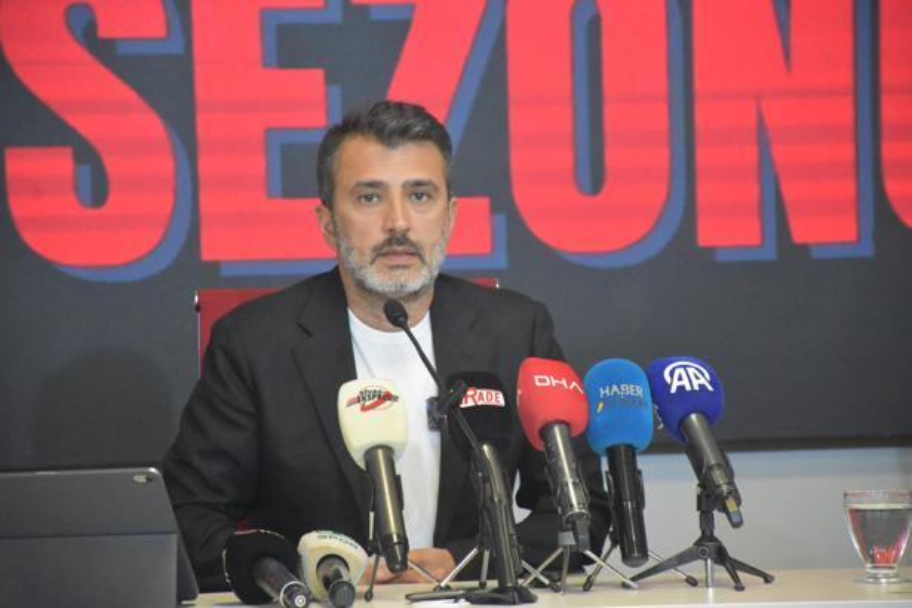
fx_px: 5320
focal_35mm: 210
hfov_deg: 9.8
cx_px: 456
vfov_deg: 6.5
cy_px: 304
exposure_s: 1/250
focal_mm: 140
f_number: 5.6
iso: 10000
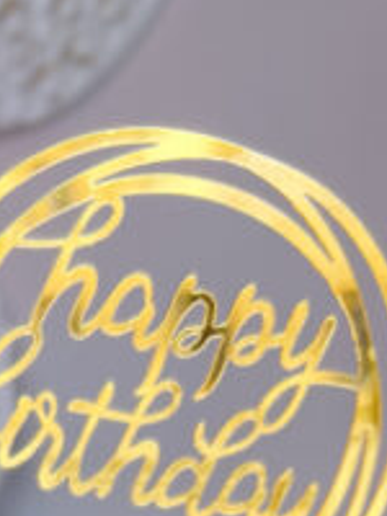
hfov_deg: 15.0
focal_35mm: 96
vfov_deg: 16.8
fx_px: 1431
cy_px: 944
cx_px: -53
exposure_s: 1/121
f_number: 1.5
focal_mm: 5.7
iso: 32
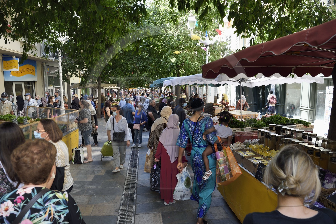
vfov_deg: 53.1
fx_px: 224
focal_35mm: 24
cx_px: 168
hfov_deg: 73.8
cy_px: 112
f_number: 7.1
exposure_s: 1/100
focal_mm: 24
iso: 200
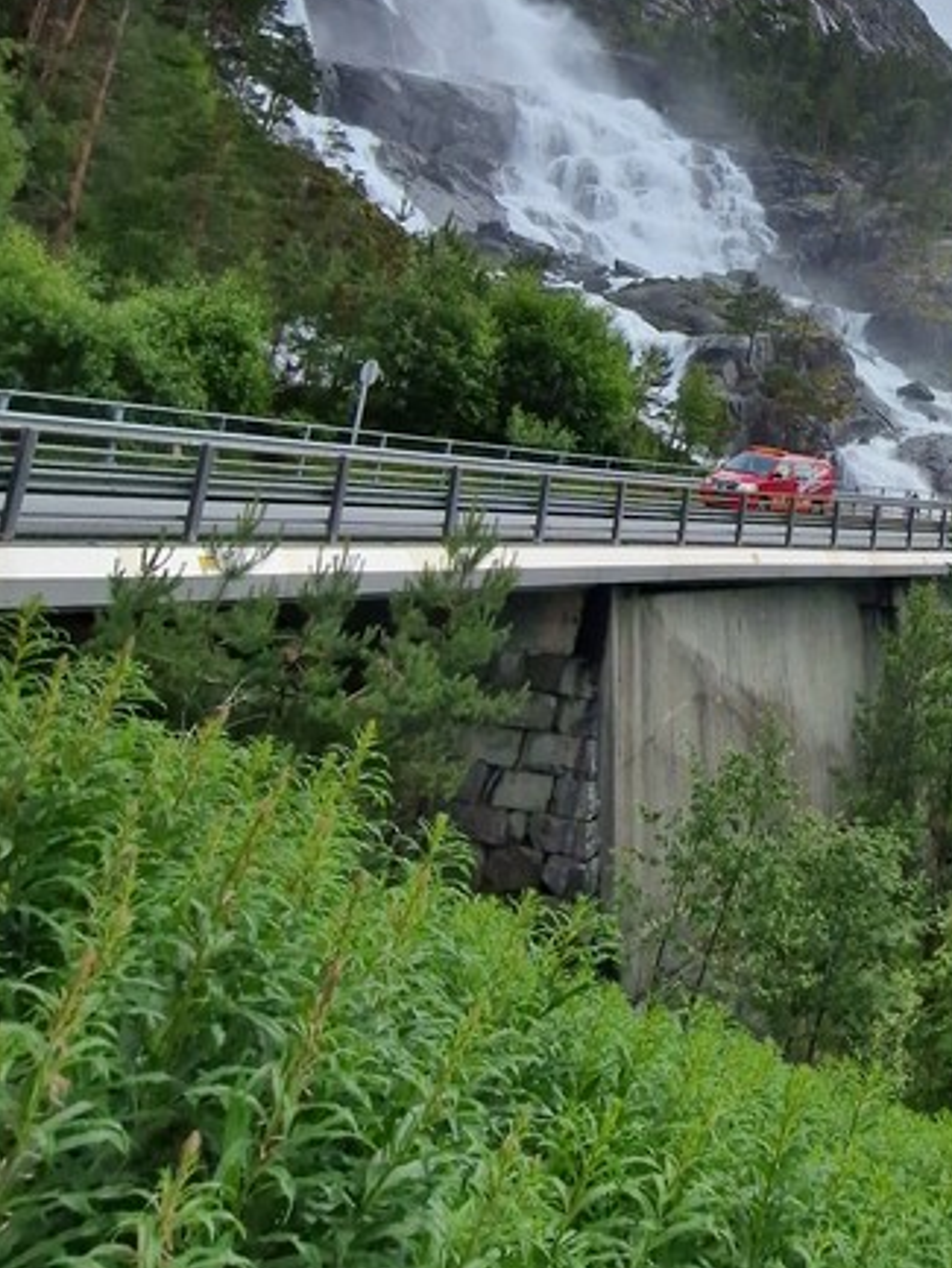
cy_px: 347
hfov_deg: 37.2
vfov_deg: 54.6
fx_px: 1173
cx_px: 1043
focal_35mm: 32
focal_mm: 2.2
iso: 50
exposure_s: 1/4576
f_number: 2.2
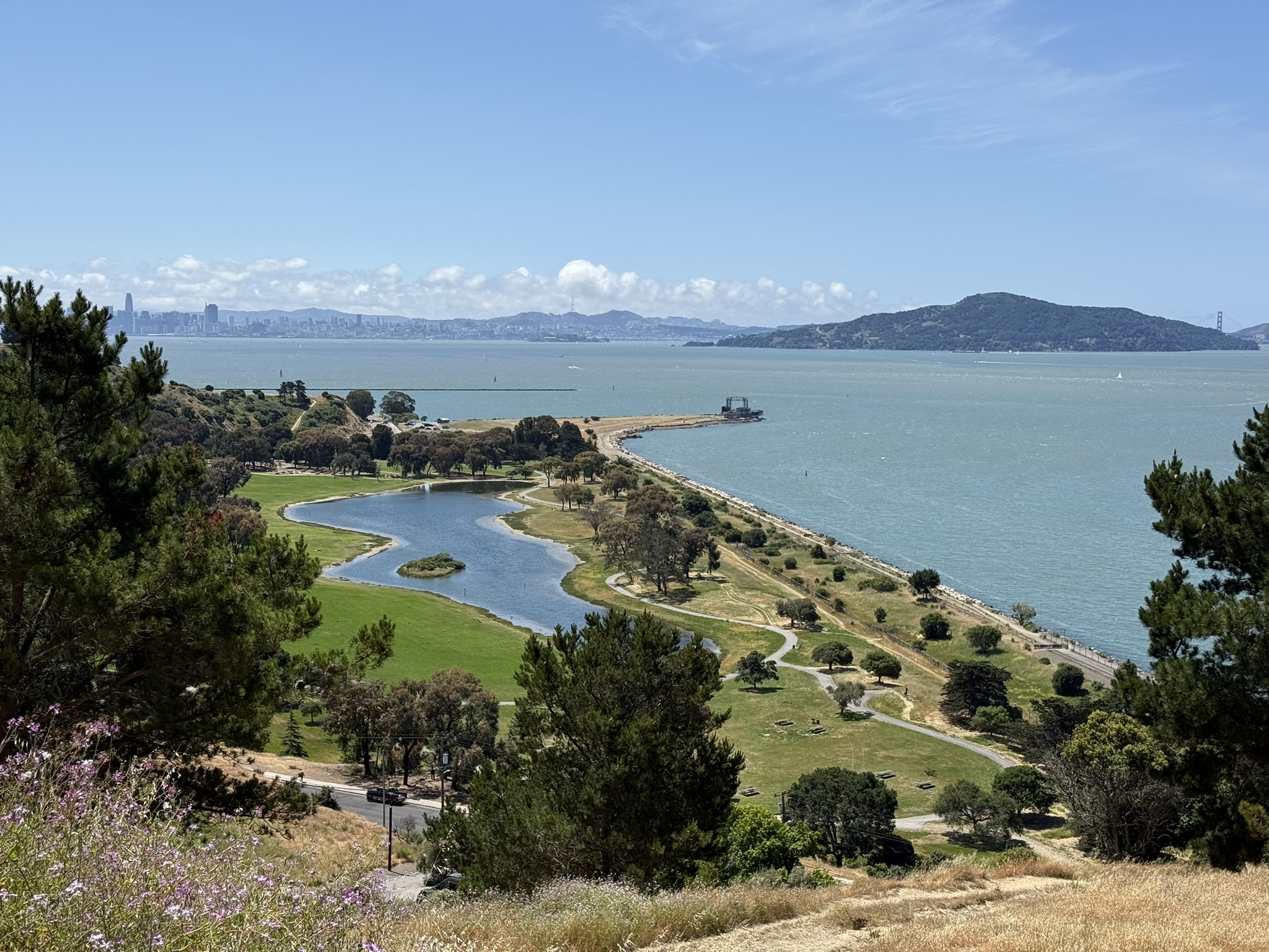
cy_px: 476
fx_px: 1760
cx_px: 634
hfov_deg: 39.7
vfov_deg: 30.3
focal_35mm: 48
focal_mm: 6.76
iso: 64
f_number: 1.78
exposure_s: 1/6536
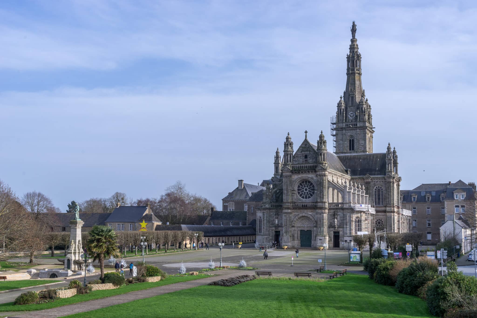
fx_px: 609
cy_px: 159
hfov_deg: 42.7
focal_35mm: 46
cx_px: 238
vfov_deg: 29.2
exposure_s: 1/80
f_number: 13
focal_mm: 46
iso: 100
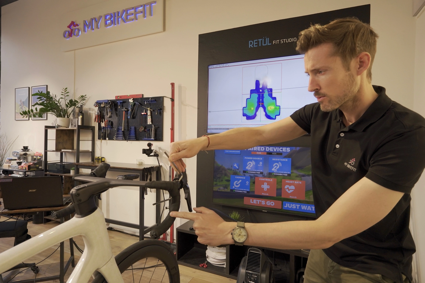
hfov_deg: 79.2
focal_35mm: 22
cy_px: 142
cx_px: 212
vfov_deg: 57.8
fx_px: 257
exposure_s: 1/50
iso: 400
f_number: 4
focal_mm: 14.5
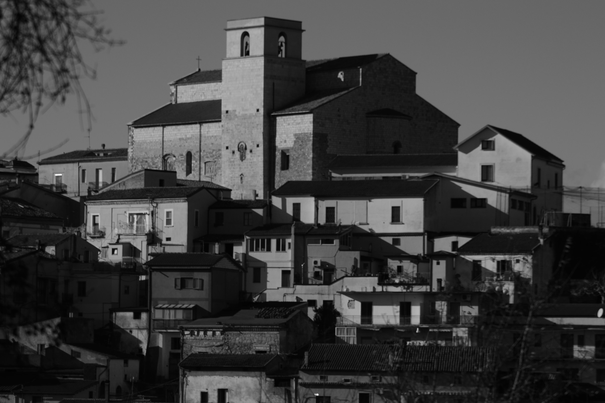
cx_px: 302
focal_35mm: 150
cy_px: 202
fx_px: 2521
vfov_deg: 9.1
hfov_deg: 13.7
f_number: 8
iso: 100
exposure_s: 1/1000
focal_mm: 100
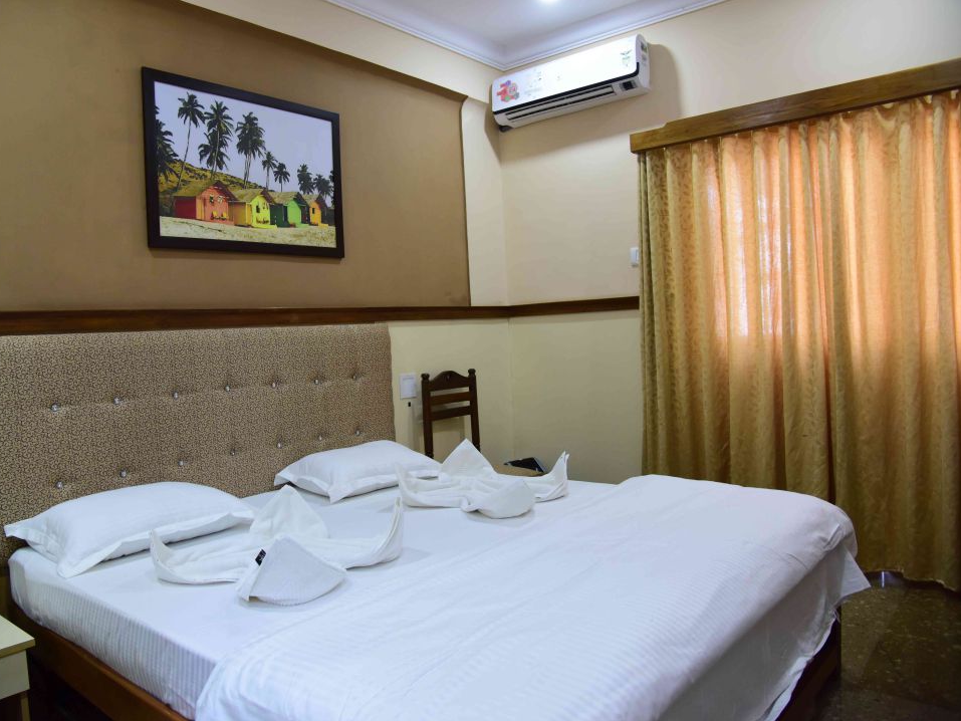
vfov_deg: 53.1
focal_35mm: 26
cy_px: 360
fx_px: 722
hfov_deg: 67.1
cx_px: 430
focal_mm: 24
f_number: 4.5
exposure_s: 1/80
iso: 2000
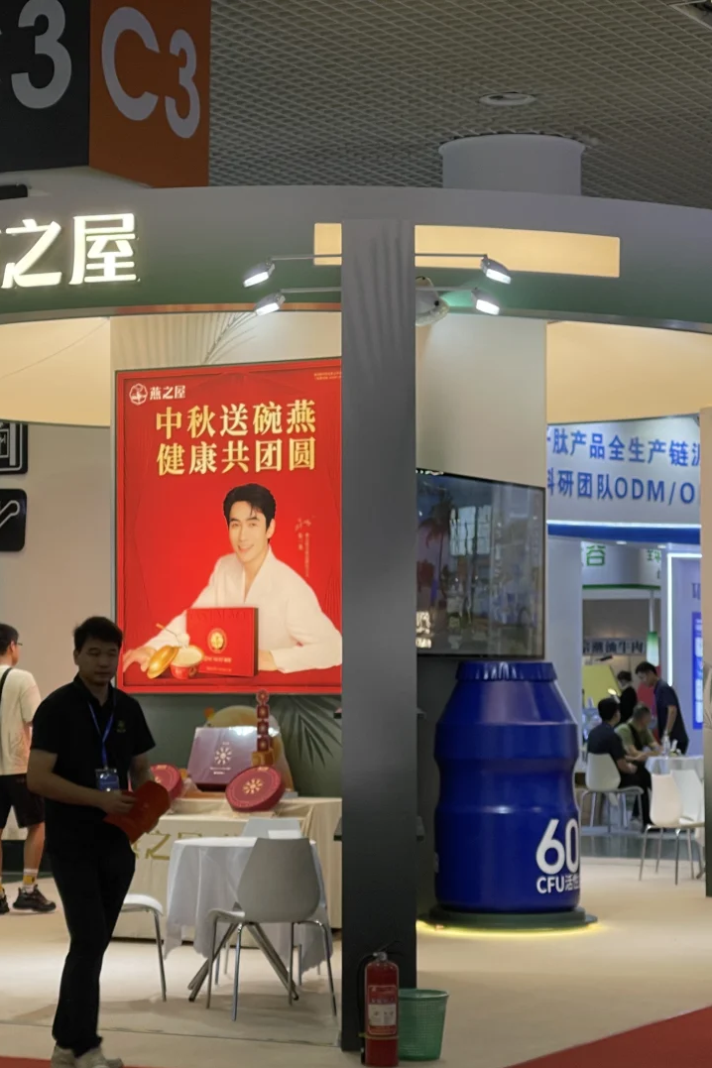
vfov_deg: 22.9
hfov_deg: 15.4
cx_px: 364
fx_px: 2640
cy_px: 534
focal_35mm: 89
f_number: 2.2
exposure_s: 1/100
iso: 25
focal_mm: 7.5
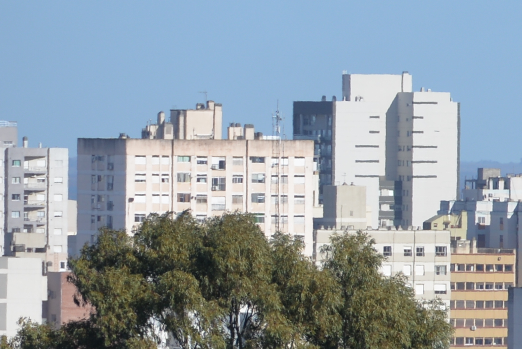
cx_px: 1023
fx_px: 14838
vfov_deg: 1.3
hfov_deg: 2.0
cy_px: 278
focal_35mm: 1023
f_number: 5
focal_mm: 200
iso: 160
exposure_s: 1/1250
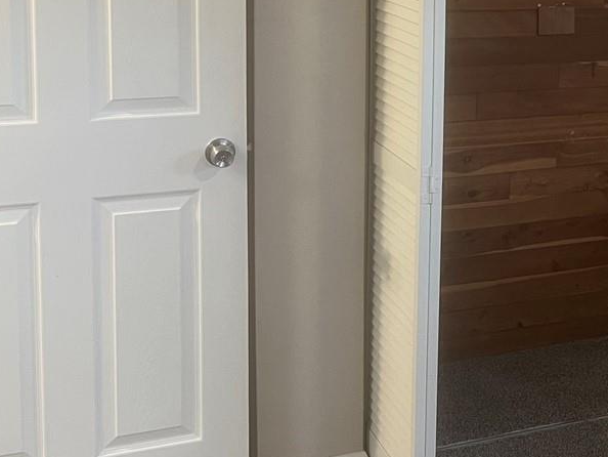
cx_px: 730
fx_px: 1230
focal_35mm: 70
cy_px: 13
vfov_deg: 20.4
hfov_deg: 25.0
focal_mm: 5.7
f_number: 1.5
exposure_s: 1/60
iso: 200
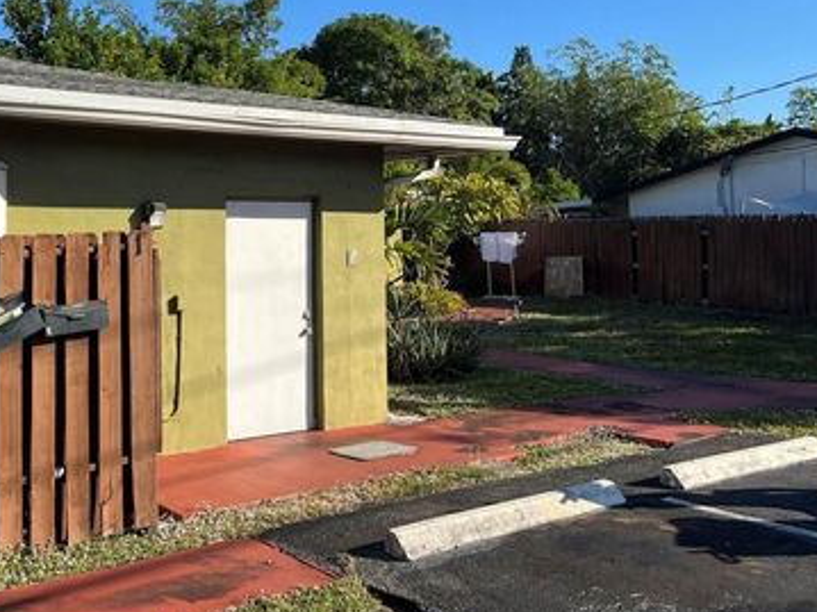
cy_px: 204
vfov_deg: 33.3
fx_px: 1015
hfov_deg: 43.3
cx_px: 280
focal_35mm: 43
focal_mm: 5.7
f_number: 1.5
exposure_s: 1/3356
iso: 50
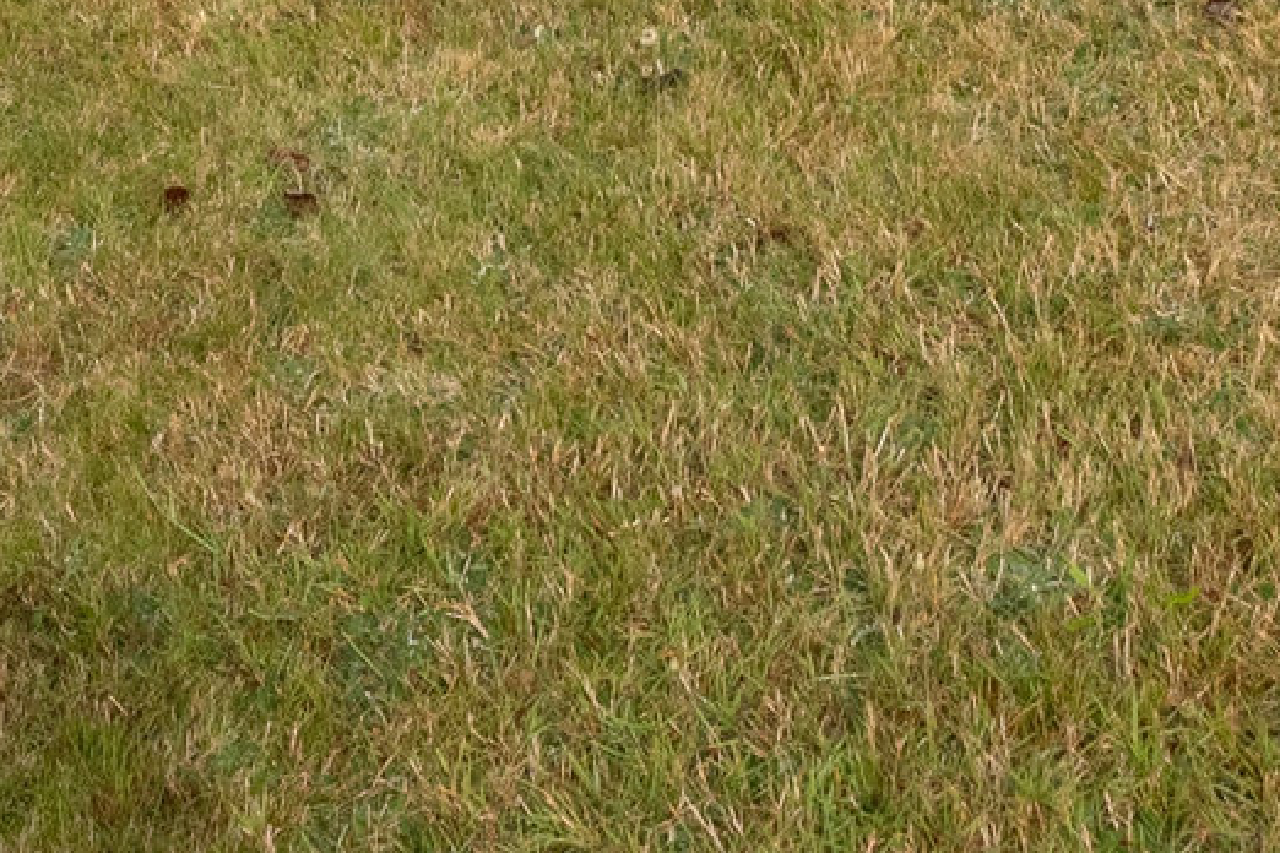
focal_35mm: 92
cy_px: -1363
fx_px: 3271
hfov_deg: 22.1
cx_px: 829
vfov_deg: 11.5
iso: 100
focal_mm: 16
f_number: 8
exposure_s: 1/5000
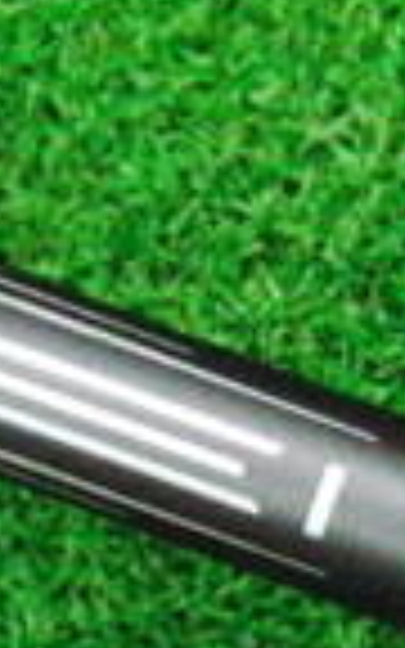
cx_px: 324
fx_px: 3073
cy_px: 441
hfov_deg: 7.5
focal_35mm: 174
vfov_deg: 12.0
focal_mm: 6.42
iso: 3200
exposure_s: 1/200
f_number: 3.6
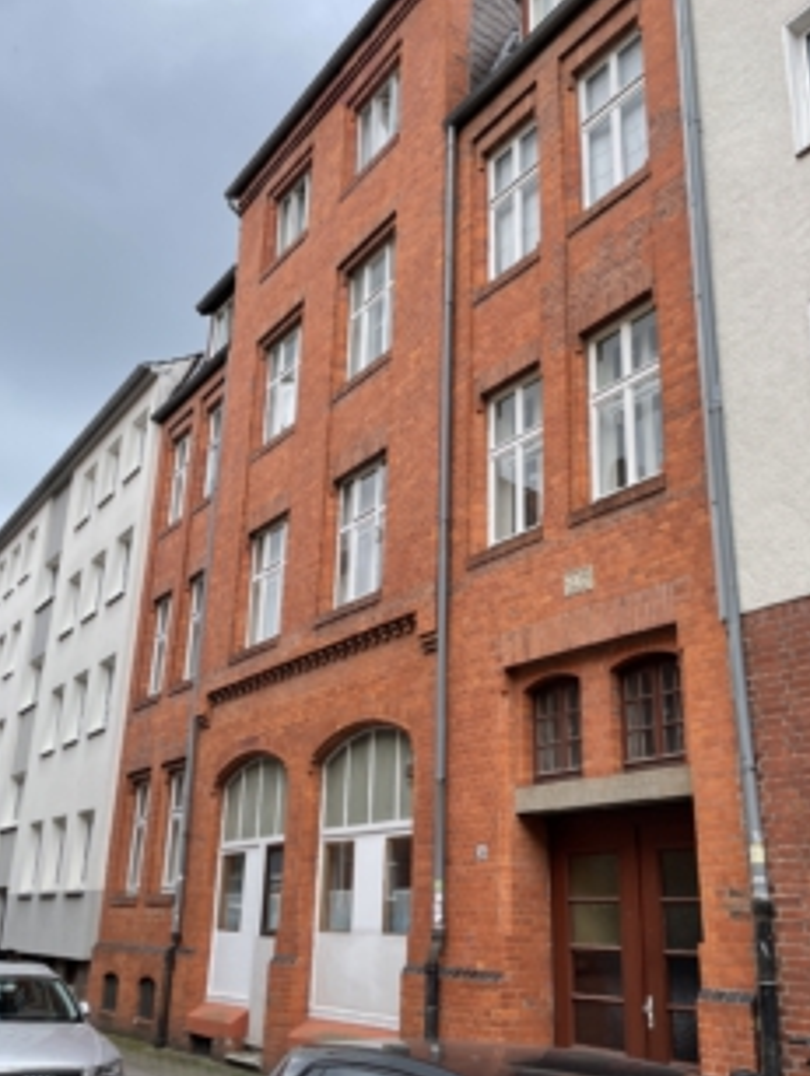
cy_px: 529
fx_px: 1027
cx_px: 489
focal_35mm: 33
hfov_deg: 42.8
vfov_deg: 55.3
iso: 32
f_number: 1.6
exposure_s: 1/629
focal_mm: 4.2
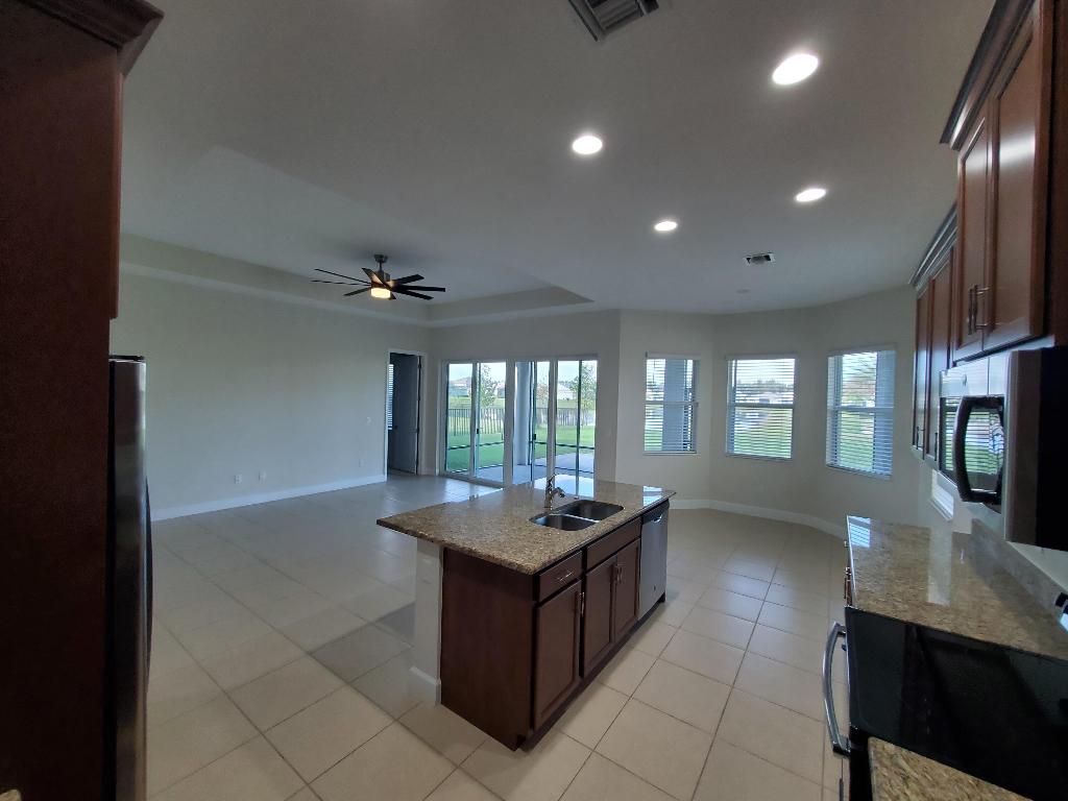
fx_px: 401
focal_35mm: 13
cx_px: 534
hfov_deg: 106.2
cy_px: 400
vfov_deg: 89.9
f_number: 2.2
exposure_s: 1/59
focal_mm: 1.8
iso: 160
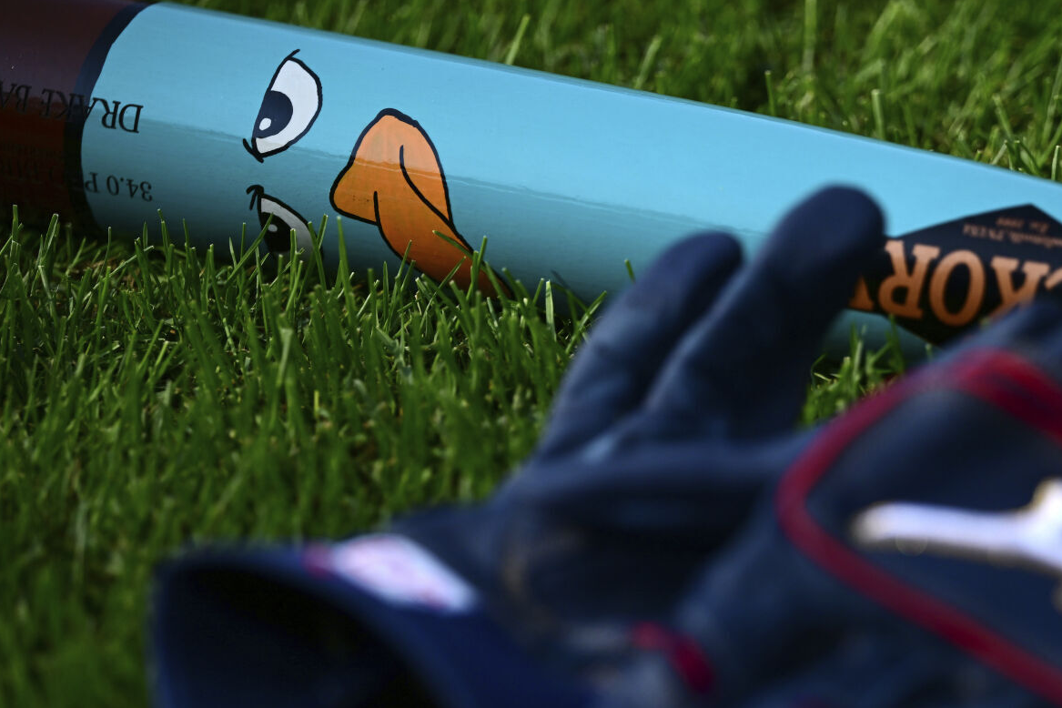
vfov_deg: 6.7
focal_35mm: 204
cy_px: 518
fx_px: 6018
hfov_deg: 10.1
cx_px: 769
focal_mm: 135
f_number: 2.8
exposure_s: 1/6400
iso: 320
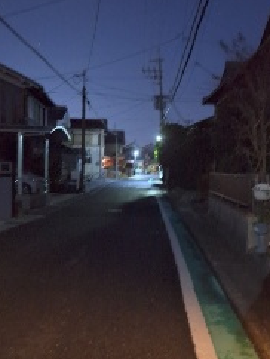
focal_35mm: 38
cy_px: 193
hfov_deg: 37.7
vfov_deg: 48.9
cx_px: 157
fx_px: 394
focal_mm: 5.54
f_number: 1.8
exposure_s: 1/4
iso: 2500
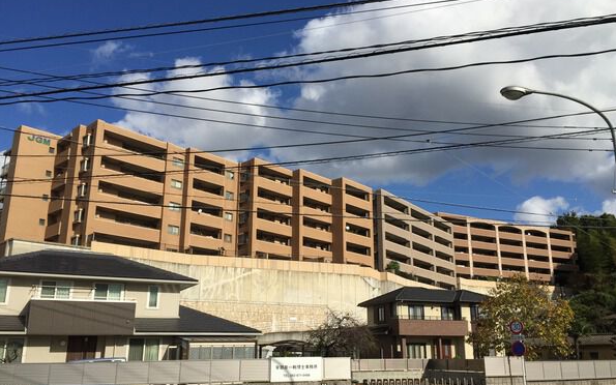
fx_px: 520
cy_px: 219
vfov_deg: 40.5
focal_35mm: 31
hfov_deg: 61.2
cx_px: 309
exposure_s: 1/3968
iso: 32
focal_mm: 4.15
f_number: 2.2
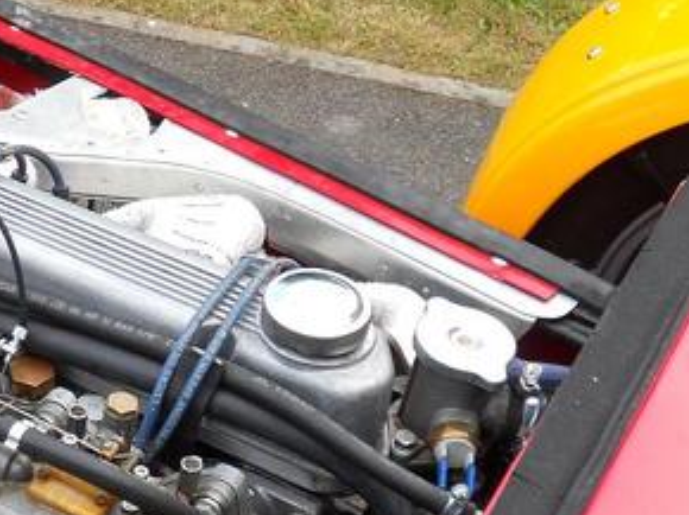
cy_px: 335
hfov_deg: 22.1
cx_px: -64
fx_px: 1671
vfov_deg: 17.5
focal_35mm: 84
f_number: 3.9
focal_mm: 6.9
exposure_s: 1/80
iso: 80
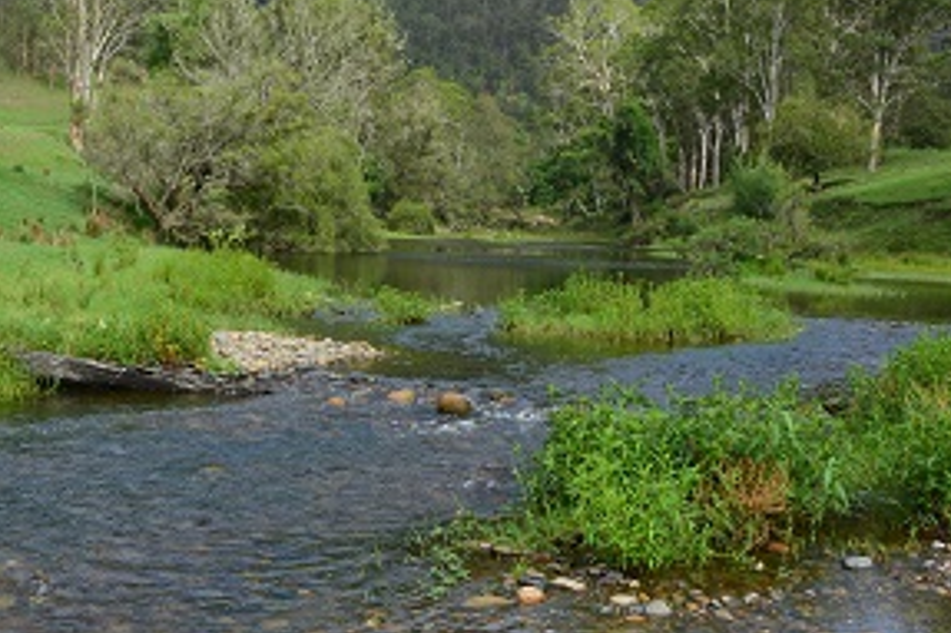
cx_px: 295
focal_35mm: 47
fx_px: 1241
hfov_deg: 41.2
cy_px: 247
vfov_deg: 28.5
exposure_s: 1/125
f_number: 11
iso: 200
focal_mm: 18
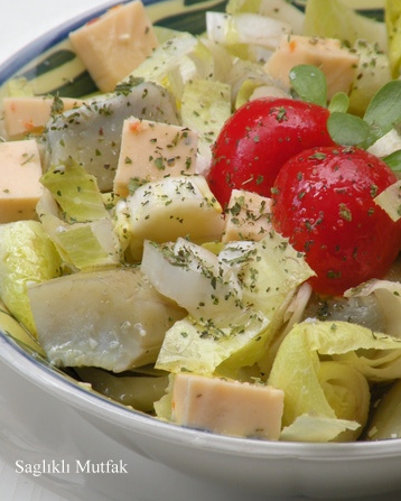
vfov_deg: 8.9
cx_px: 200
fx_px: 3232
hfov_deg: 7.1
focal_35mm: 218
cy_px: 236
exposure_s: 1/135
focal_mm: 36.9
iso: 64
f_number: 5
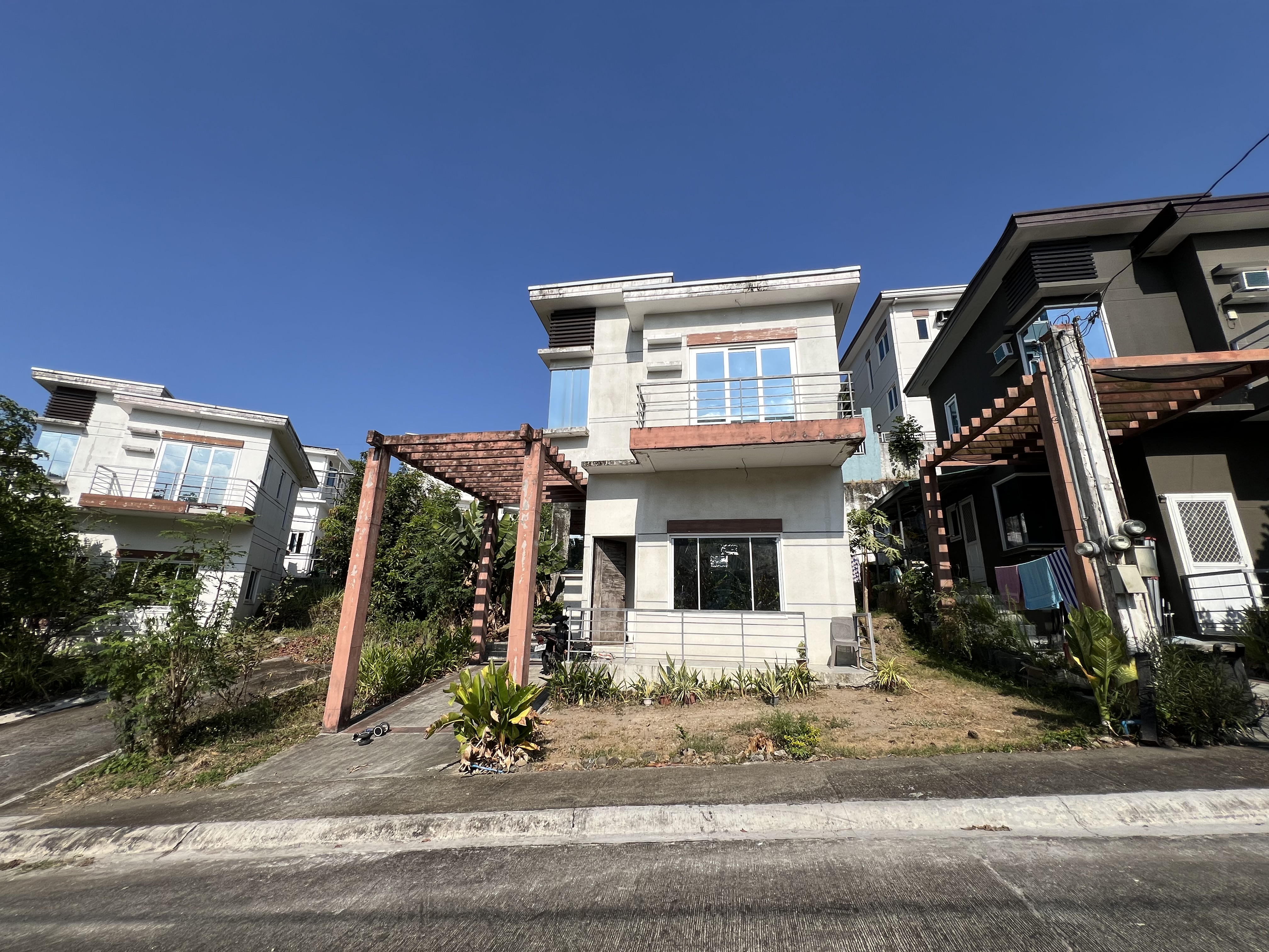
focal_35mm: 13
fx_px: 477
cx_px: 634
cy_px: 476
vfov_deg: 89.9
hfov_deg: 106.2
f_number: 1.8
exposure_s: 1/2273
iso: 32
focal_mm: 1.57
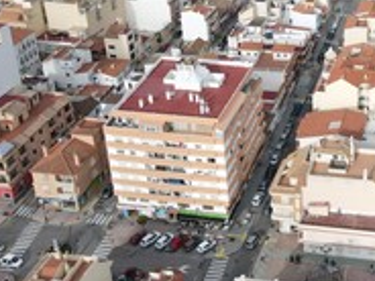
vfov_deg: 24.0
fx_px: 650
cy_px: 56
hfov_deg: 30.3
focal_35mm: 60
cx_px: 359
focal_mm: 4.5
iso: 110
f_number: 2.8
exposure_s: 1/500
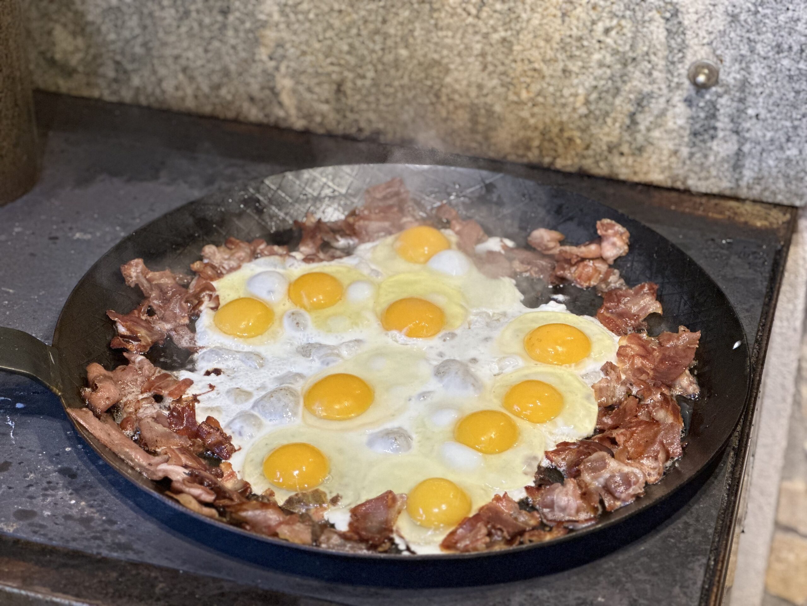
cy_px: 303
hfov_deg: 25.3
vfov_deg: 19.1
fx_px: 1795
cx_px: 404
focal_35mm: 77
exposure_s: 1/33
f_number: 2.8
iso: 320
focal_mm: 9
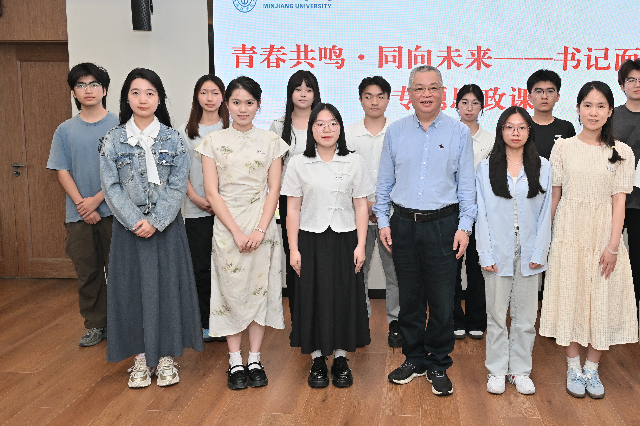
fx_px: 622
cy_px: 183
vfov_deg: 37.8
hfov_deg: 53.8
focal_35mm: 35
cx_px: 402
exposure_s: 1/100
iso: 500
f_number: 6.3
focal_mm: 24
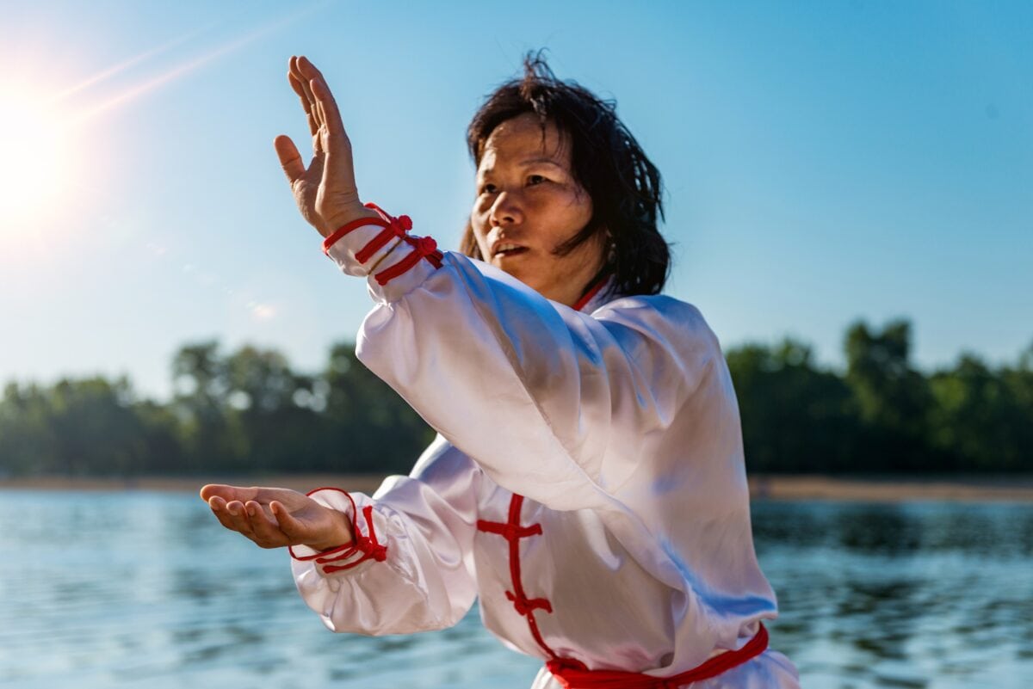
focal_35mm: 70
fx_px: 2009
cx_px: 516
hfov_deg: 28.8
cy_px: 344
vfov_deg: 19.5
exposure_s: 1/500
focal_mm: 70
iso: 100
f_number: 4.5
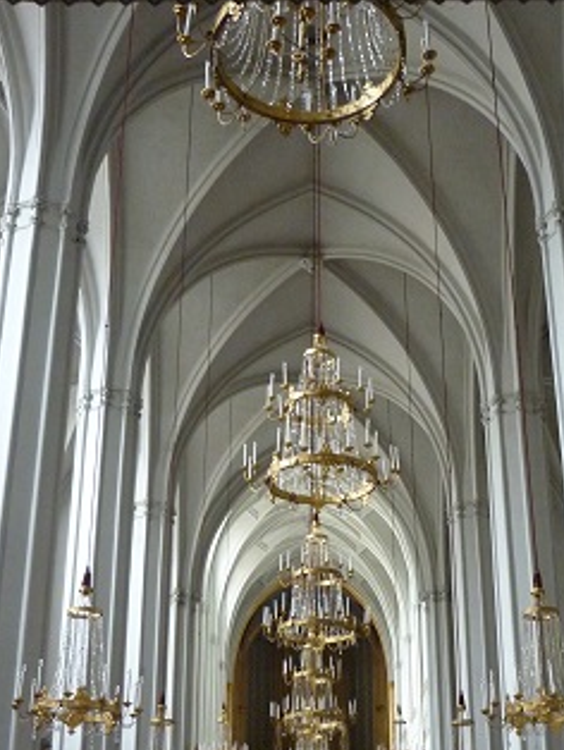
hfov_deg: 29.7
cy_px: 475
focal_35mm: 49
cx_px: 313
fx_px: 1063
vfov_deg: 38.6
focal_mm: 5.5
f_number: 2.8
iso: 400
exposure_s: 1/20
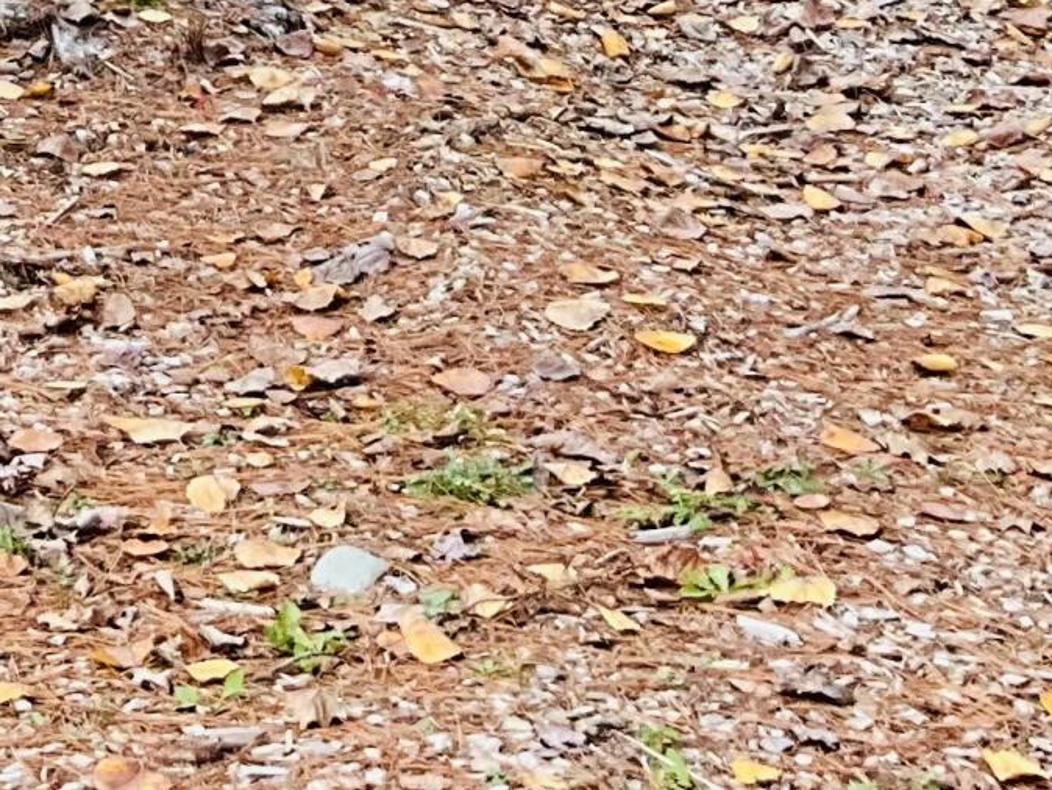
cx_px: -431
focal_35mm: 129
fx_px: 3922
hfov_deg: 14.4
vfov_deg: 10.5
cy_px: -832
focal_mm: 3
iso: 25
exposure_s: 1/353
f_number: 1.8
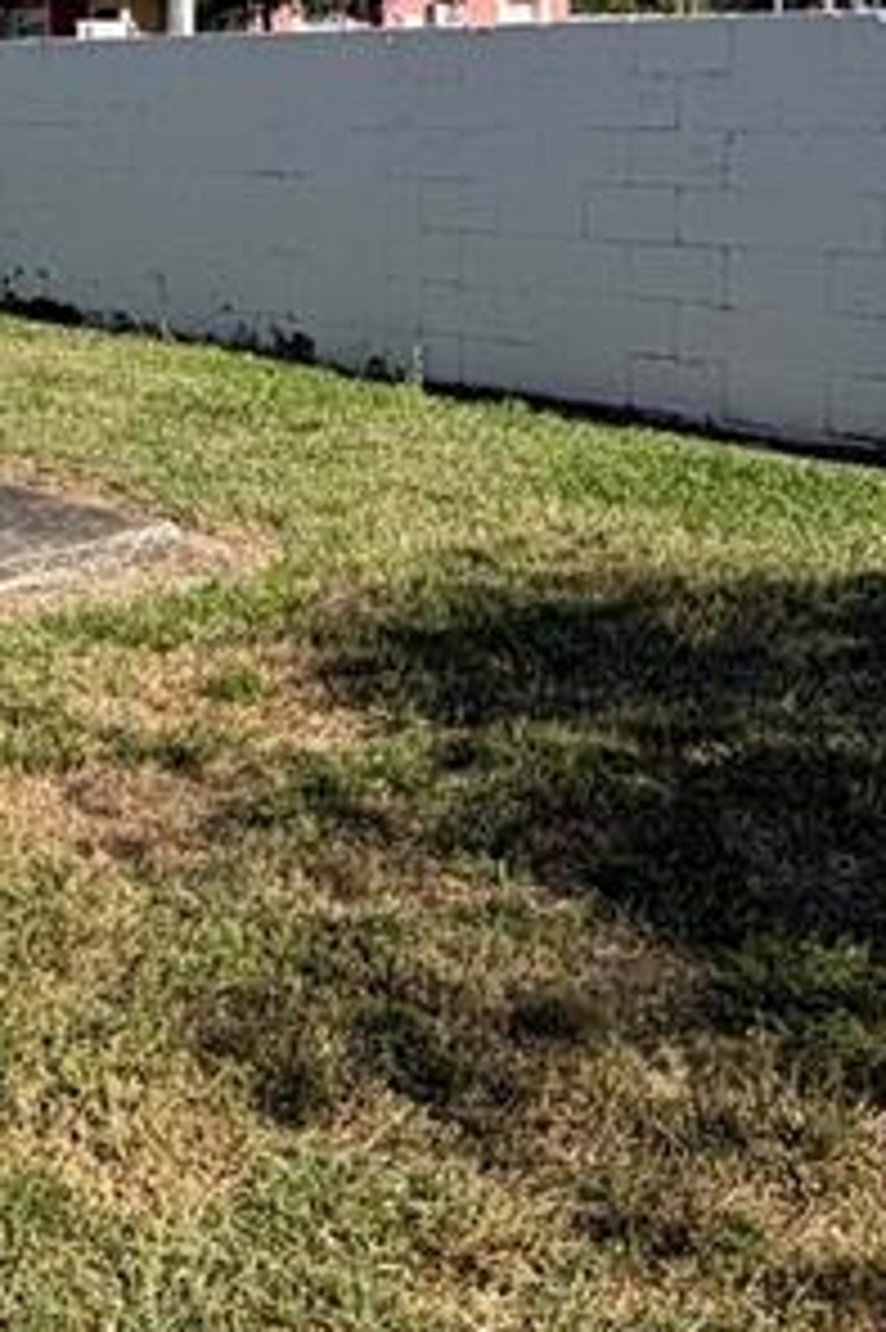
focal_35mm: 59
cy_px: 274
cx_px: 144
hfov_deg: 22.6
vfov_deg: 33.0
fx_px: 2180
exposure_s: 1/770
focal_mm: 2.22
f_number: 2.2
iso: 25
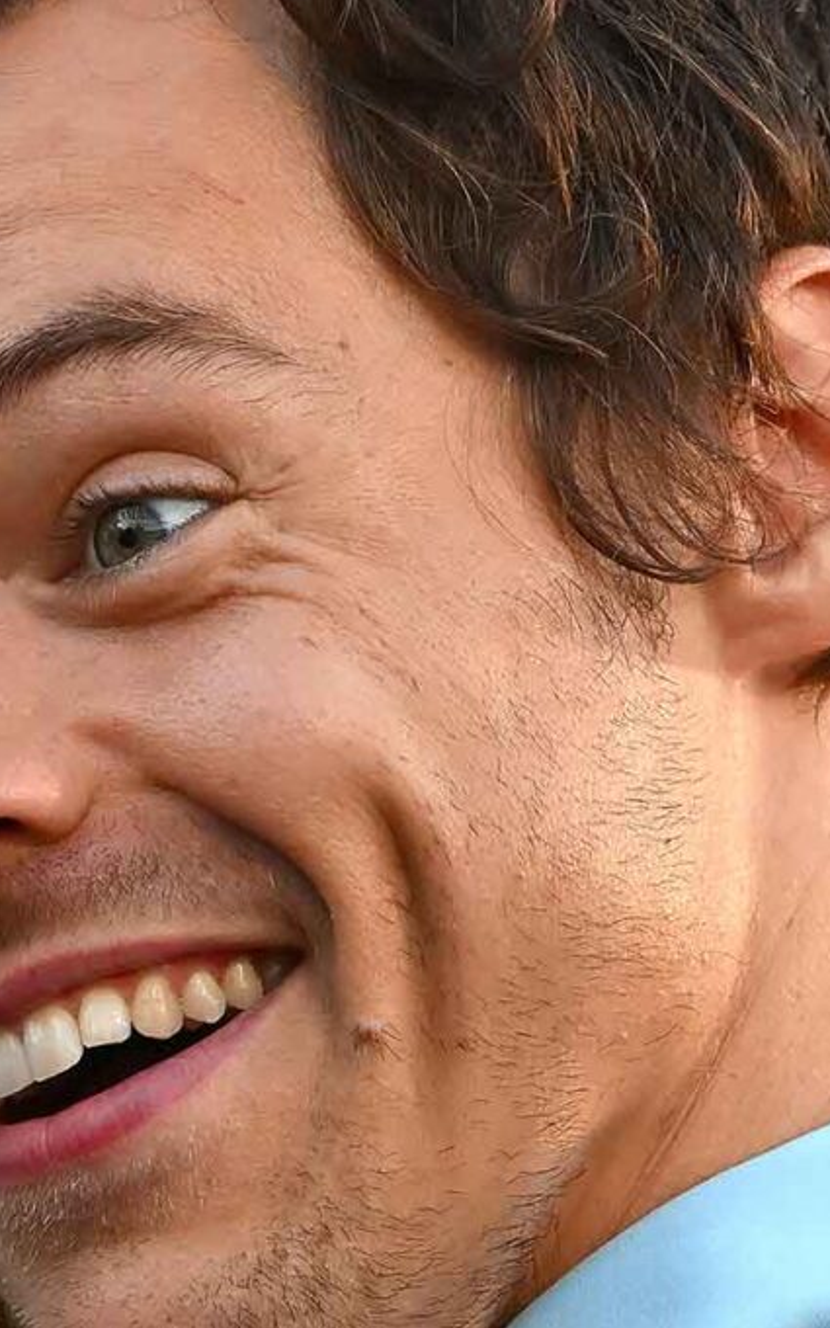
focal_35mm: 307
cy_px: 665
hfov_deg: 4.3
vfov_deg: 6.8
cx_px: 0
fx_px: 11111
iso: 800
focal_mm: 200
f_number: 3.5
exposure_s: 1/1250
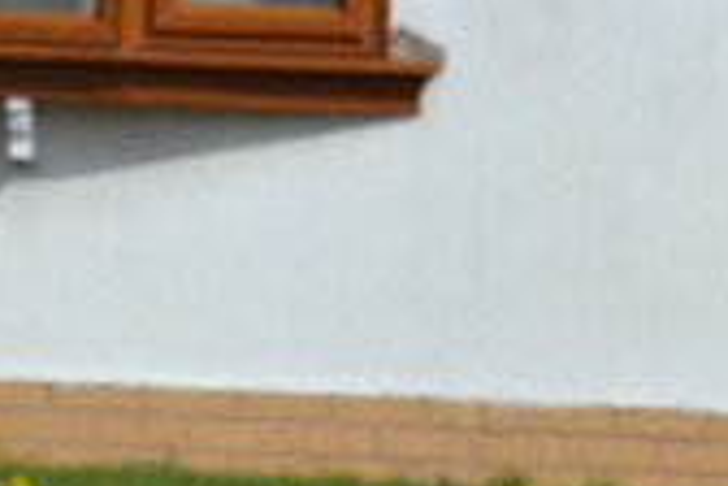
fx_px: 5176
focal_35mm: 256
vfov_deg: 5.3
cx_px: 1023
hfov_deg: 7.9
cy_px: -401
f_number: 8
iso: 100
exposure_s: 1/250
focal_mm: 28
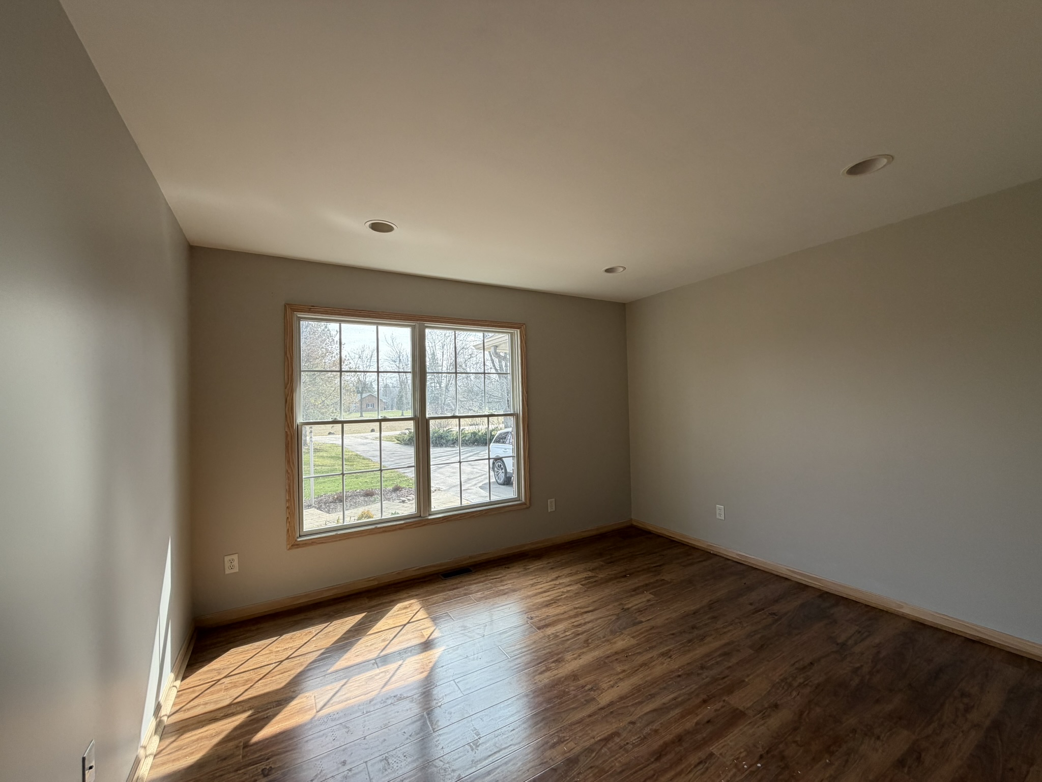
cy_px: 391
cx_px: 521
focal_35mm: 14
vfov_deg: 85.7
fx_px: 421
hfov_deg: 102.1
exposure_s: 1/172
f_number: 2.2
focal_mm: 2.22
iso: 50
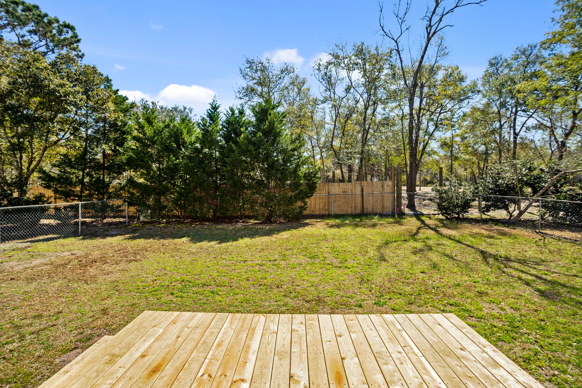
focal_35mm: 17
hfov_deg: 93.3
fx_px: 275
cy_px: 194
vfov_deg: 70.4
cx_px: 291
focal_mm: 17
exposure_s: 1/200
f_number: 8
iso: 100
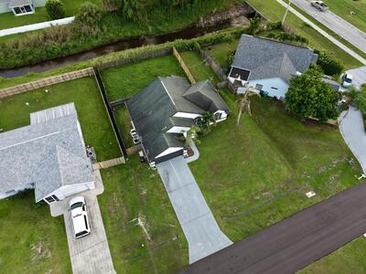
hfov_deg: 71.6
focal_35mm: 24
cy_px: 137
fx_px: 254
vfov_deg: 56.8
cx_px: 183
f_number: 1.8
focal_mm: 8.67
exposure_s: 1/40
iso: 100
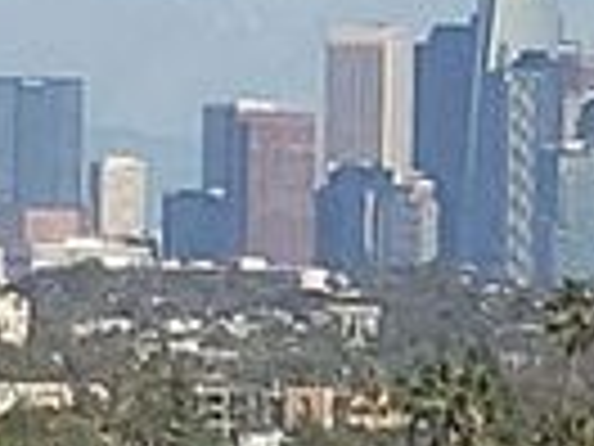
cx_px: 778
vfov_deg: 6.3
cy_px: -74
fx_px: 4015
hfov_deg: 8.3
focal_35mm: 234
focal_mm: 6
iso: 25
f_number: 2.4
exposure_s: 1/779
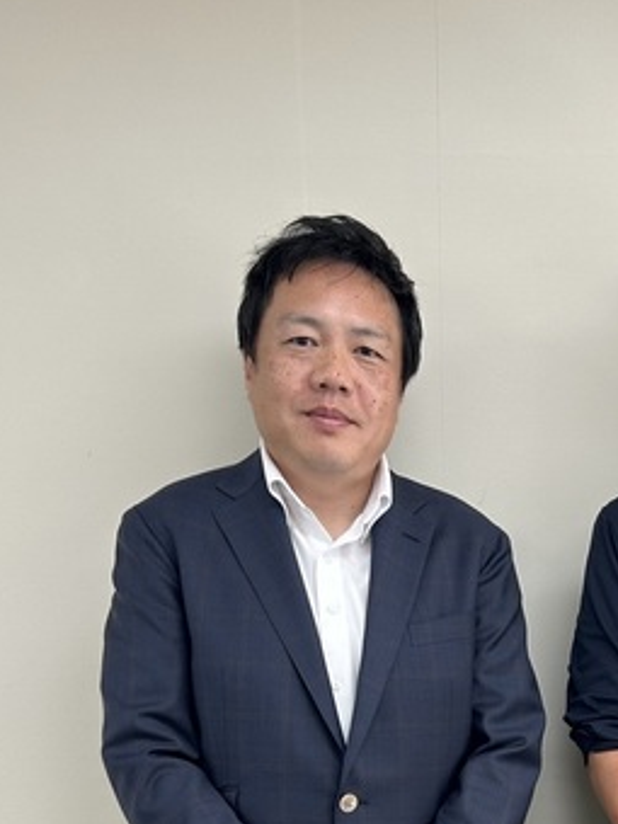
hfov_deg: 25.7
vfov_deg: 32.7
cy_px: 778
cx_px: 560
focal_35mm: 55
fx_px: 1309
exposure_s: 1/120
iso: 50
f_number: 1.5
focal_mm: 5.7
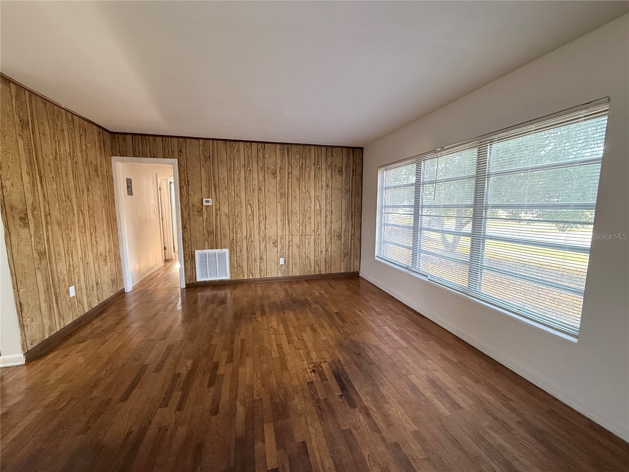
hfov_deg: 102.1
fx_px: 254
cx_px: 314
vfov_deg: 85.7
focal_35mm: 14
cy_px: 236
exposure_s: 1/120
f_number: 2.2
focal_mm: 2.22
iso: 500
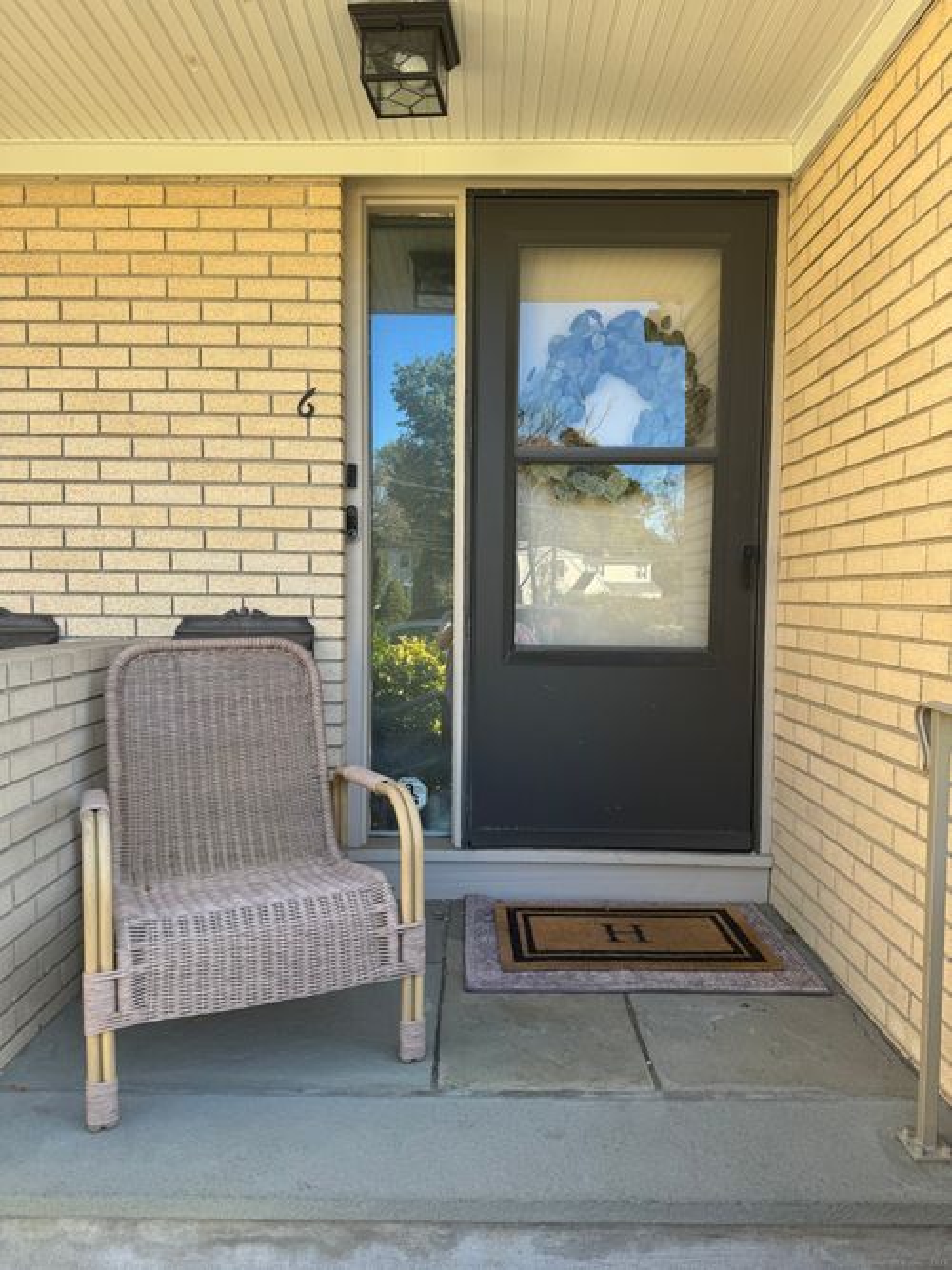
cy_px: 635
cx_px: 476
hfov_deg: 56.8
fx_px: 880
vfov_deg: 71.6
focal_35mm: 24
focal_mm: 6.76
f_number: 1.78
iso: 80
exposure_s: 1/604
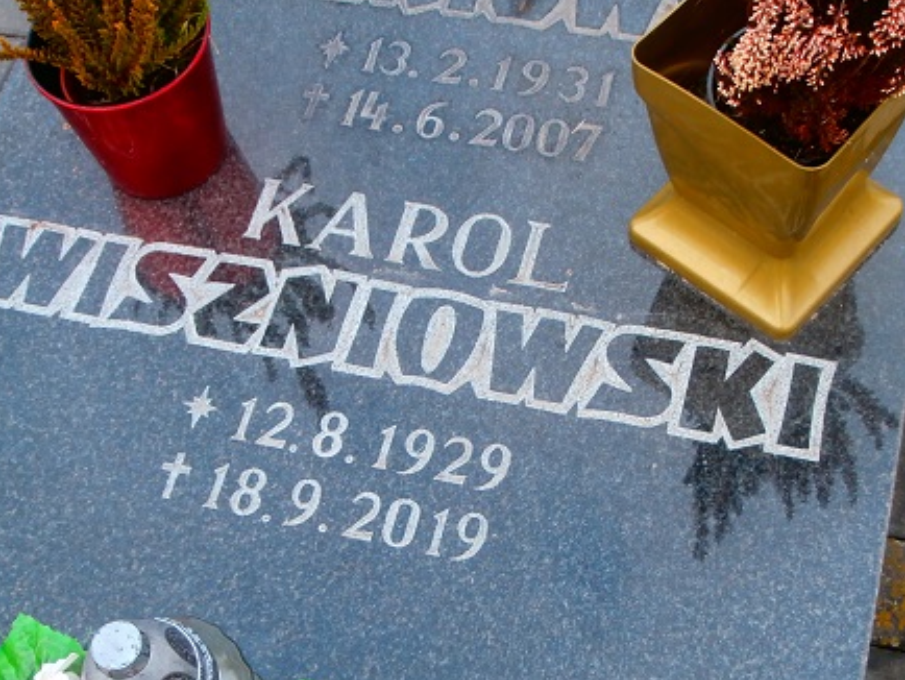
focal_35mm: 56
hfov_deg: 34.3
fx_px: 1465
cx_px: 473
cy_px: 430
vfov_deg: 26.0
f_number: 3.9
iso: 100
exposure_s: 1/80
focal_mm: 6.67
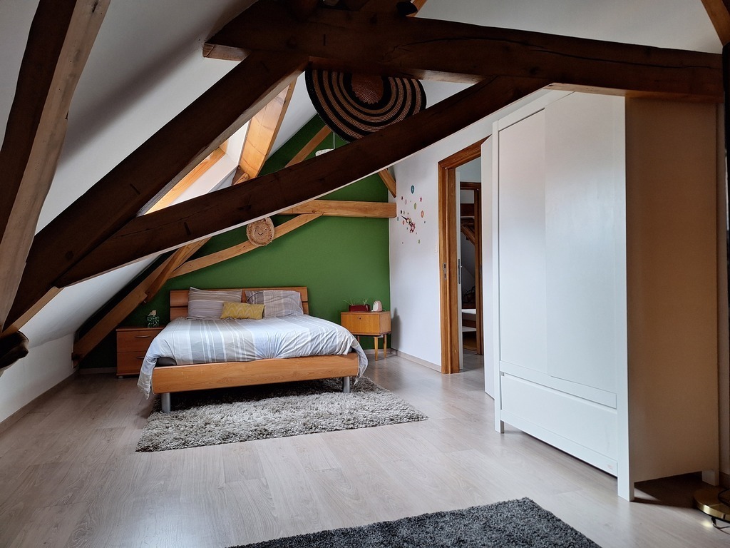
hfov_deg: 73.9
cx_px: 365
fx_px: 485
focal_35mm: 23
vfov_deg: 58.9
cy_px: 274
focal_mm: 5.54
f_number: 1.8
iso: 80
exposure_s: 1/40
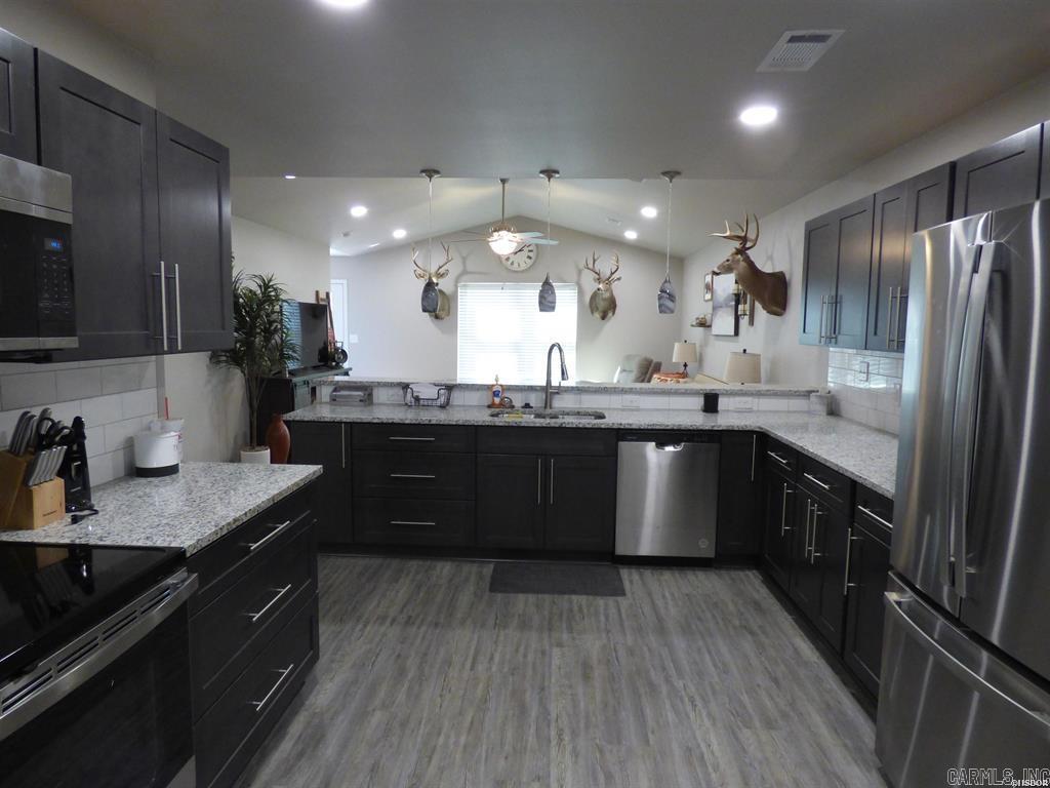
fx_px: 637
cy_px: 394
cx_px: 525
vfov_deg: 63.4
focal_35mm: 21
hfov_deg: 79.0
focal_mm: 3.64
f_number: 2.8
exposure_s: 1/40
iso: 400
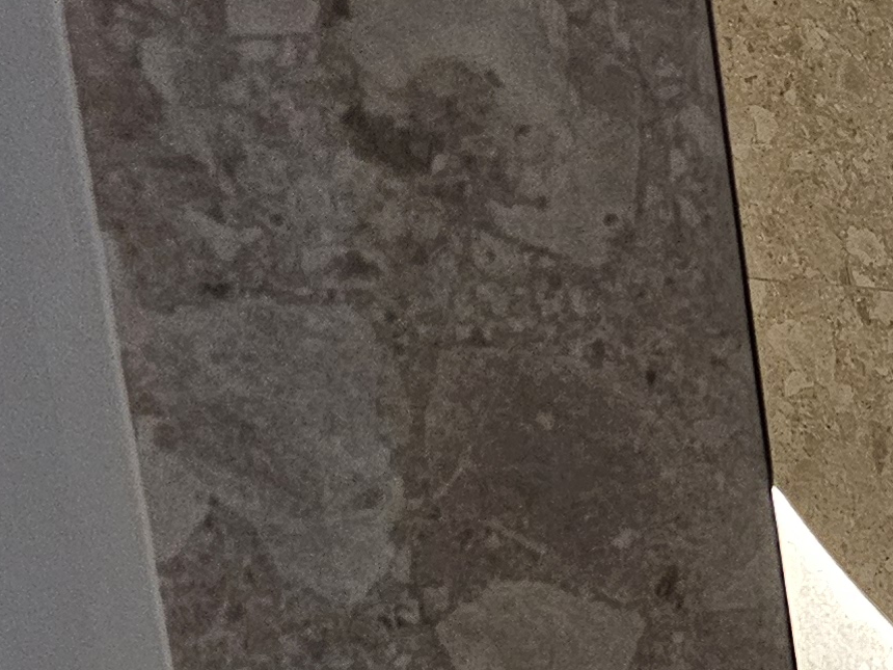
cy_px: 1165
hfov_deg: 14.4
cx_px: 1932
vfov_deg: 12.7
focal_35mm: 107
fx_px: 2760
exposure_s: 1/142
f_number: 1.7
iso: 500
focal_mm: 6.3
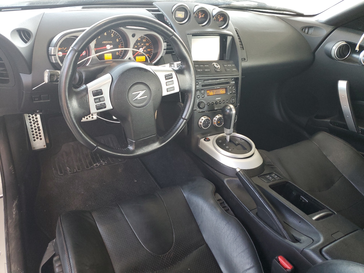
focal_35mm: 26
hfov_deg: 67.3
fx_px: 273
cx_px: 182
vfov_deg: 53.1
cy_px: 136
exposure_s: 1/60.2
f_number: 1.5
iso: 139
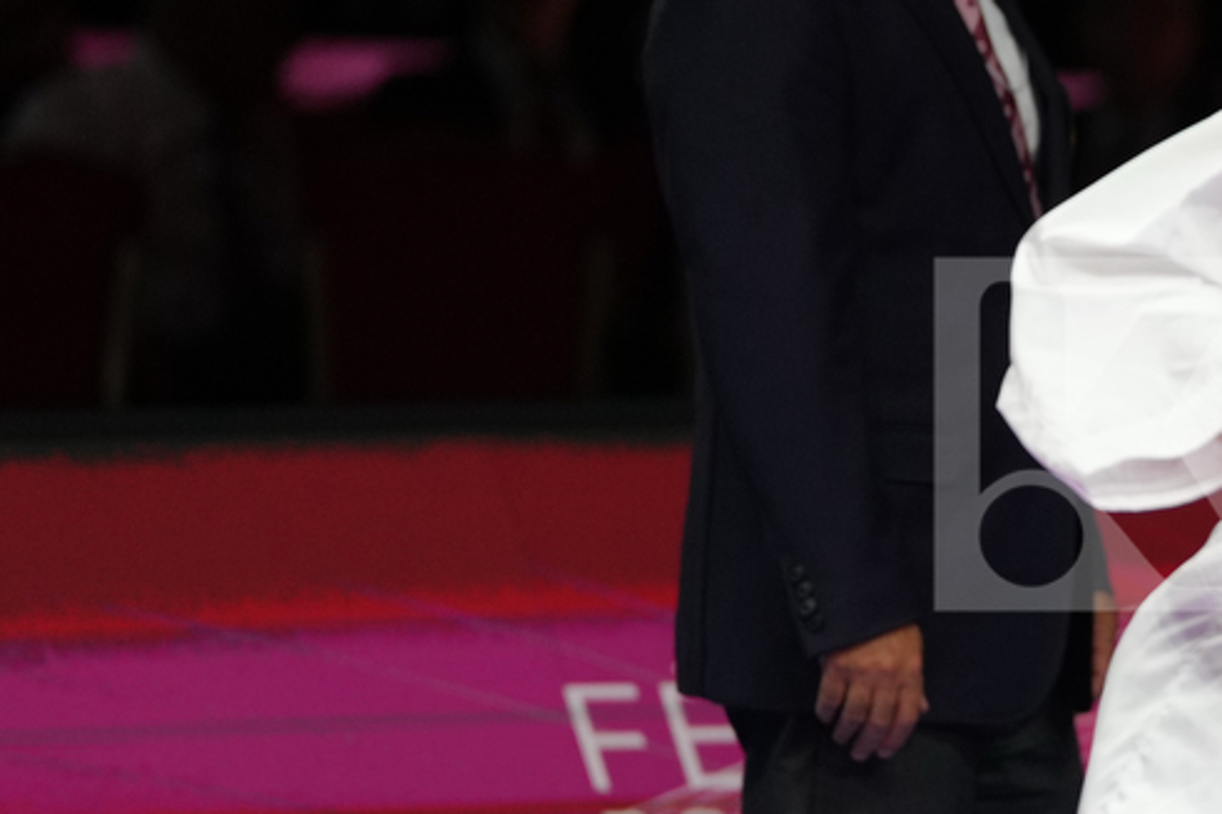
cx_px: 1775
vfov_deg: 2.1
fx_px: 22123
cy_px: 436
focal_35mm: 652
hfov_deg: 3.2
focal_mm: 200
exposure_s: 1/1000
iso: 640
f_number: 2.8
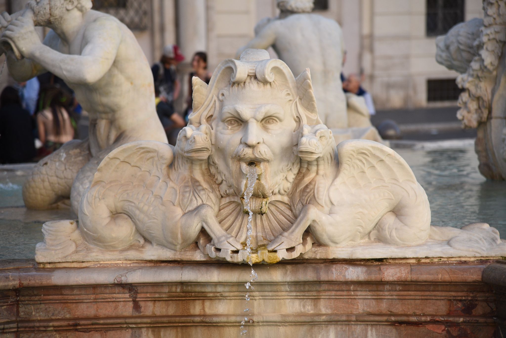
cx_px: 253
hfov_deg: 17.1
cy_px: 169
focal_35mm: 120
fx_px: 1687
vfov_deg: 11.4
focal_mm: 120
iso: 640
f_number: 4
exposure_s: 1/1600
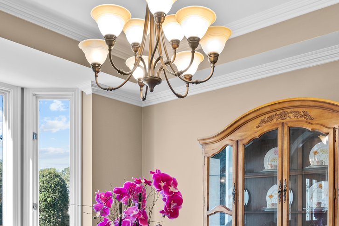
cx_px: 142
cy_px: 224
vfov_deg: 29.8
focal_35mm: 42
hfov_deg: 46.2
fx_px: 396
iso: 400
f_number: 7.1
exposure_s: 1/6
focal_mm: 15
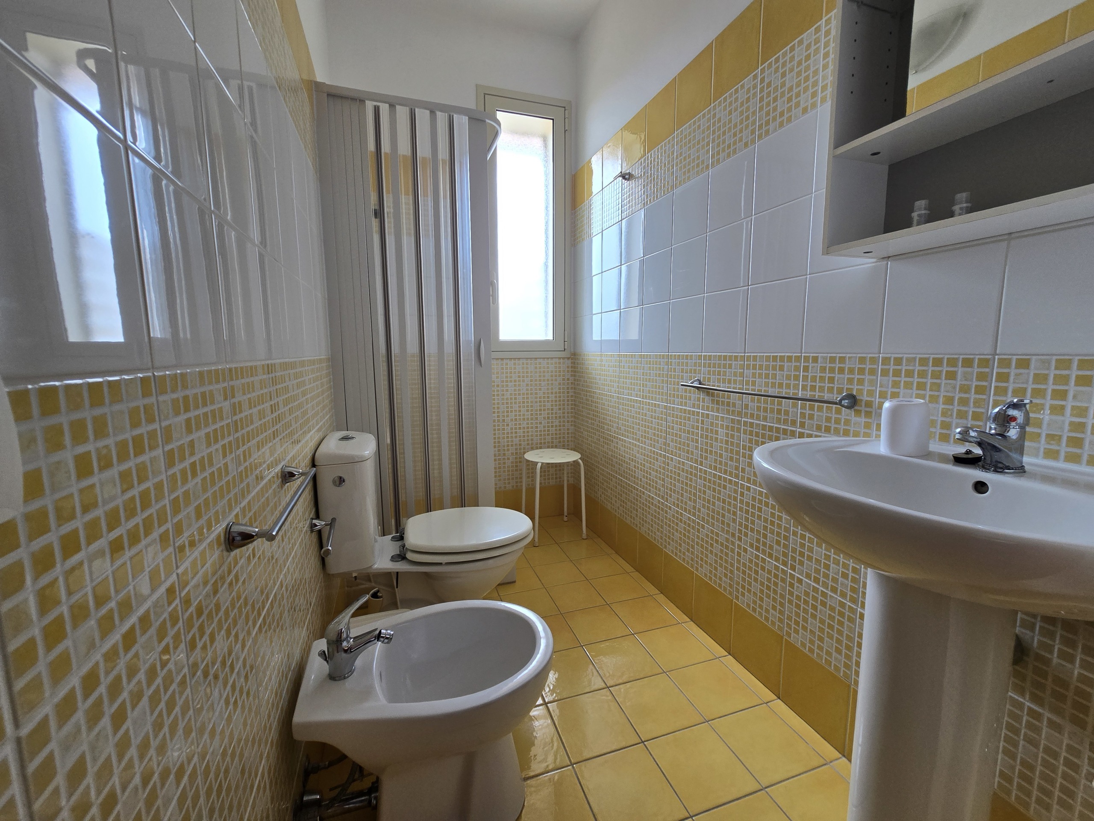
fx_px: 411
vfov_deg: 89.9
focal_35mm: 13
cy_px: 410
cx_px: 547
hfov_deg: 106.2
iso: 64
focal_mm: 2.2
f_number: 2.2
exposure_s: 1/120
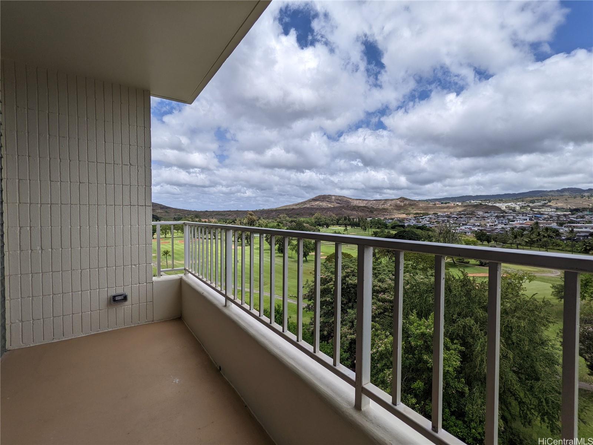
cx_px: 296
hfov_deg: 94.5
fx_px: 274
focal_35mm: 16
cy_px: 222
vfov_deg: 78.1
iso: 40
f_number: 2.2
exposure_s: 1/1938
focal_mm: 2.22
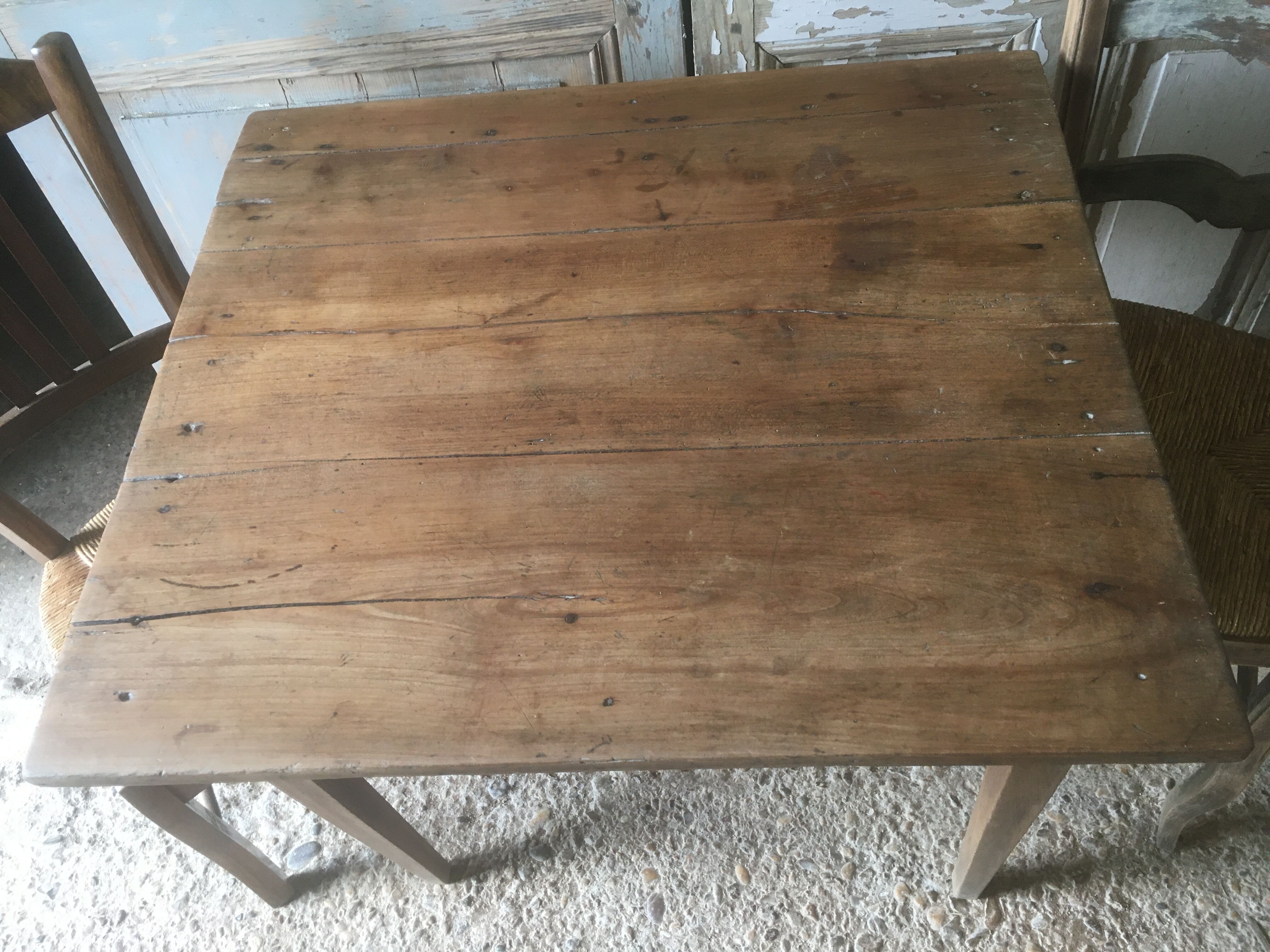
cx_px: 635
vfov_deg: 48.2
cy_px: 476
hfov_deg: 61.7
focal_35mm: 29
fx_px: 1064
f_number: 2.2
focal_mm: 4.15
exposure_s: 1/33
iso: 64
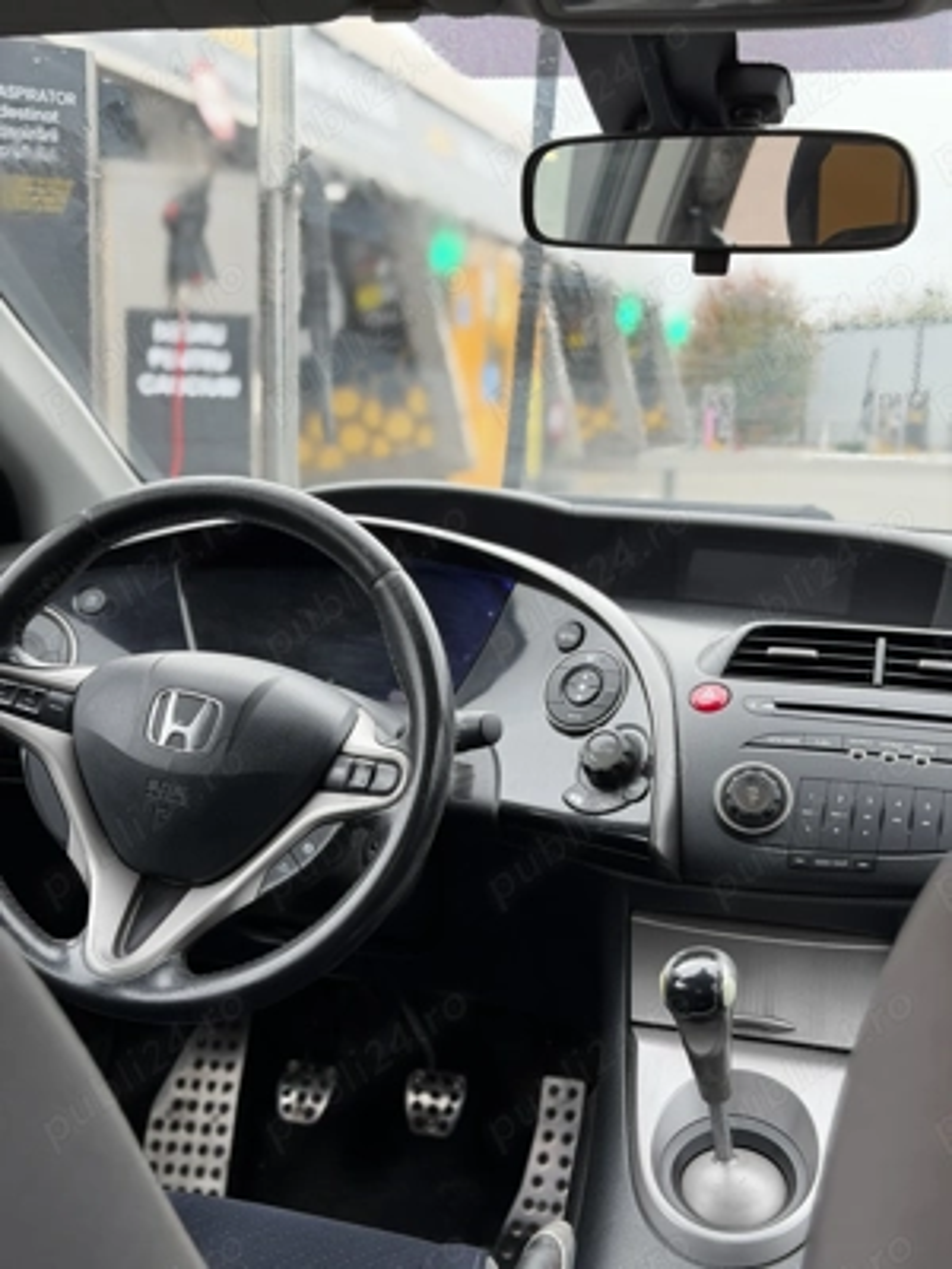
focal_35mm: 48
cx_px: 476
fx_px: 1760
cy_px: 634
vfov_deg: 39.7
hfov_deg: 30.3
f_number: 1.78
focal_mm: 6.76
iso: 50
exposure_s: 1/190
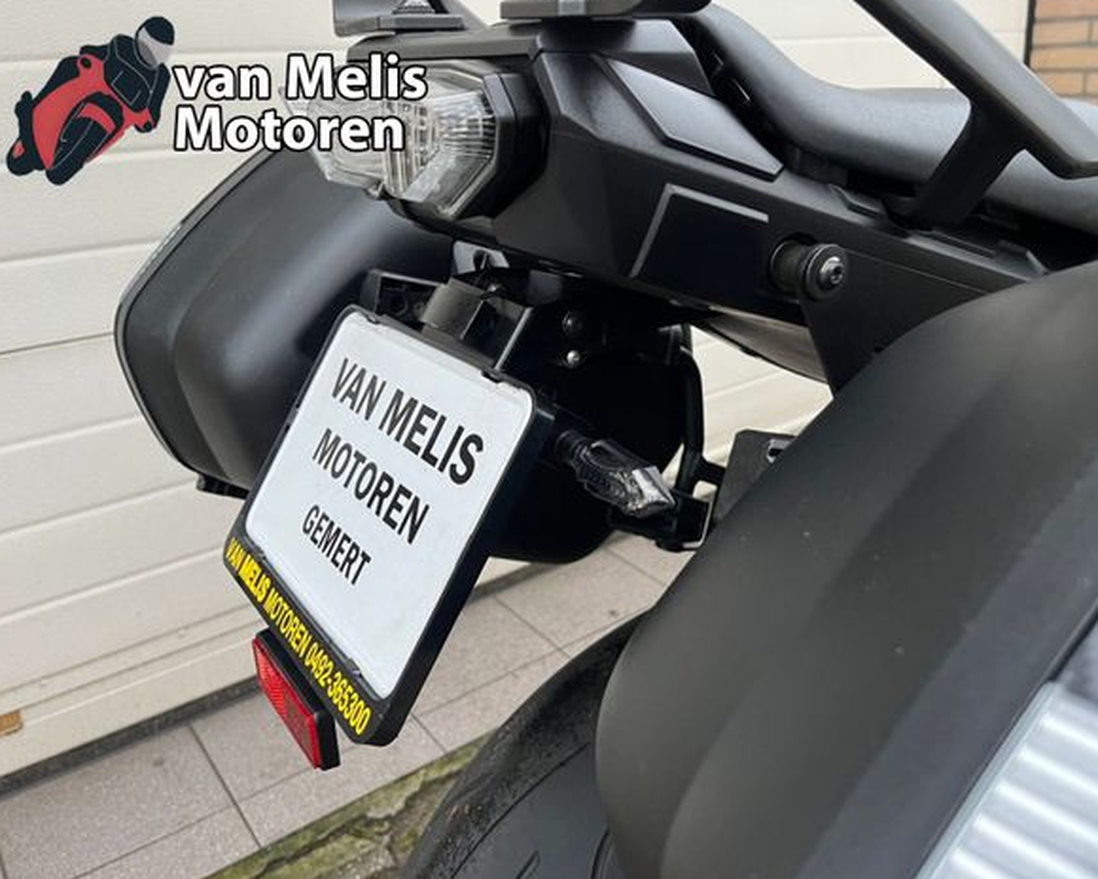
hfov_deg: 62.1
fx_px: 910
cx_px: 587
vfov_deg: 51.5
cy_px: 441
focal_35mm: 28
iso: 125
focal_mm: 5.1
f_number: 1.6
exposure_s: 1/77
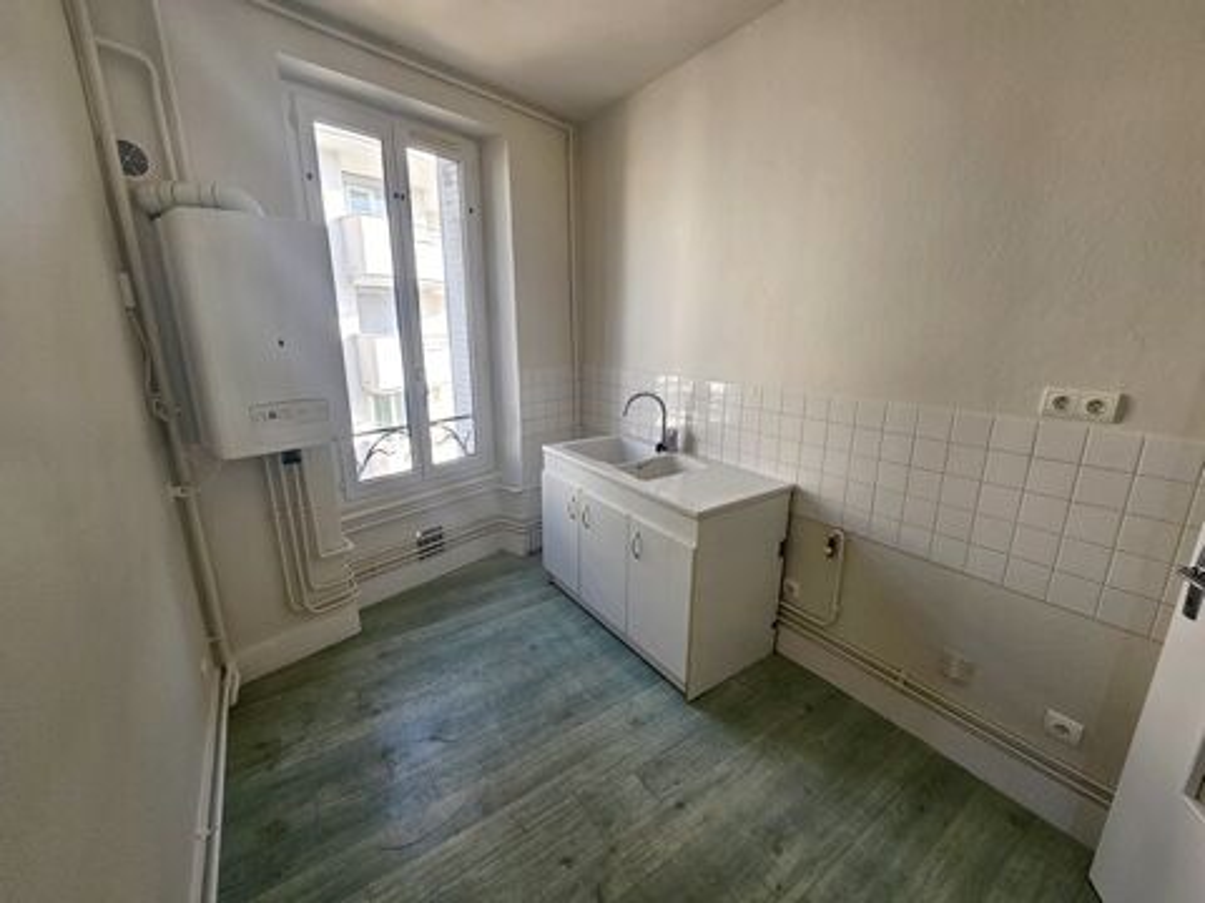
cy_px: 452
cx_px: 602
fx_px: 453
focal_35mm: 13
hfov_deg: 106.2
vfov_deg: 89.9
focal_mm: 2.2
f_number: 2.2
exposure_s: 1/121
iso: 50
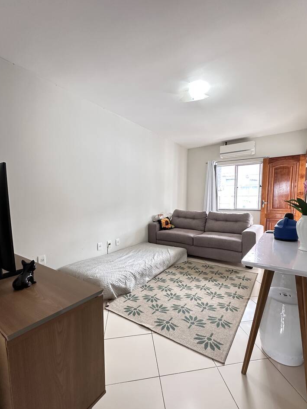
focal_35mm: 16
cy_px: 219
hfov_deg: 78.1
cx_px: 162
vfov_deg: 94.3
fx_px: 189
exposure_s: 1/60
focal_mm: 2.22
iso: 320
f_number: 2.2
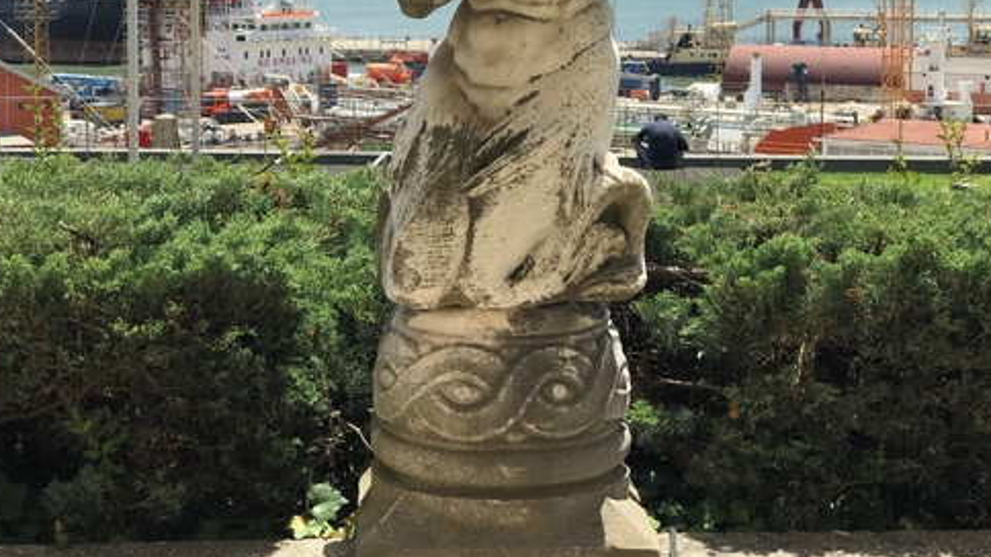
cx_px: 518
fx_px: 2023
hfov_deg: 27.5
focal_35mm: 77
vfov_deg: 15.6
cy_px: 109
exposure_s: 1/1212
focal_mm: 6.6
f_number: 2.8
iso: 20
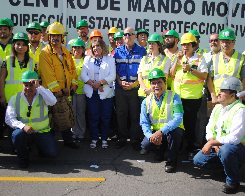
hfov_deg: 47.9
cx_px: 129
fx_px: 276
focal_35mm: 38
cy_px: 96
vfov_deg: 39.2
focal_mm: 22
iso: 160
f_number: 4
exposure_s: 1/1000
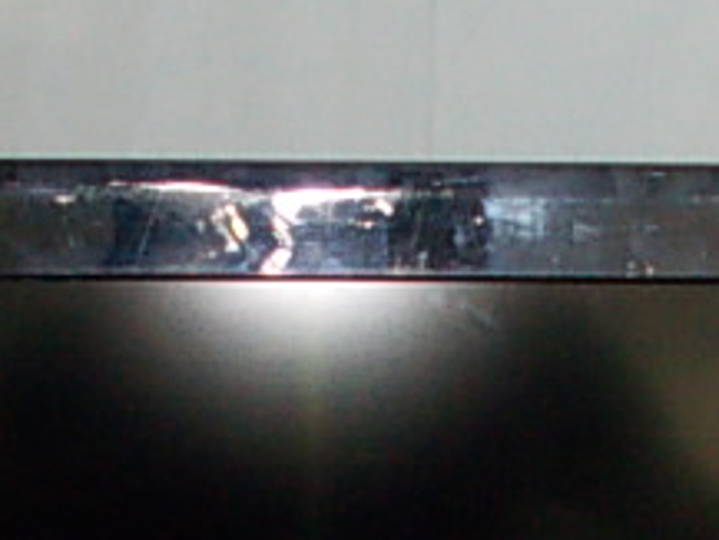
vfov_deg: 10.7
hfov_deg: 14.9
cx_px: 494
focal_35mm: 132
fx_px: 2743
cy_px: 914
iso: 200
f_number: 2.7
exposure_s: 1/25
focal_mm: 4
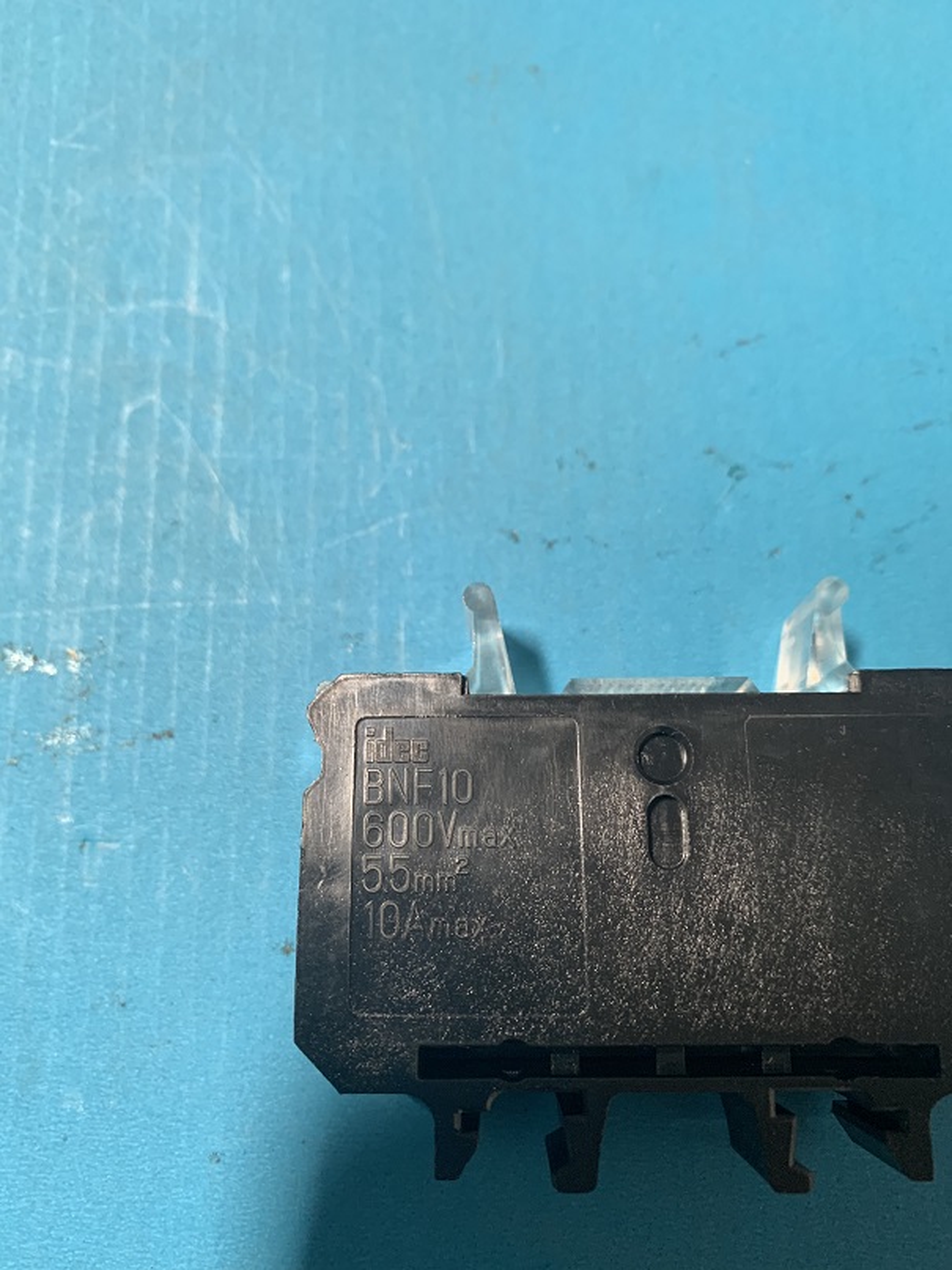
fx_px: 954
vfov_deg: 67.3
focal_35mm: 26
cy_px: 635
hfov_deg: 53.1
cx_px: 476
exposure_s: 1/60
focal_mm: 4.25
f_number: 1.8
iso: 125
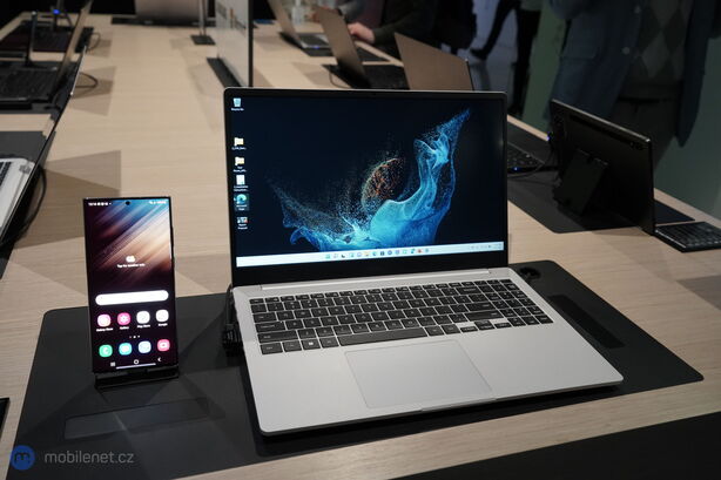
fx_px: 601
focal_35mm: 30
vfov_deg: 43.6
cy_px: 240
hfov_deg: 61.9
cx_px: 360
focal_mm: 30
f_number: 6.3
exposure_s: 1/160
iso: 4000
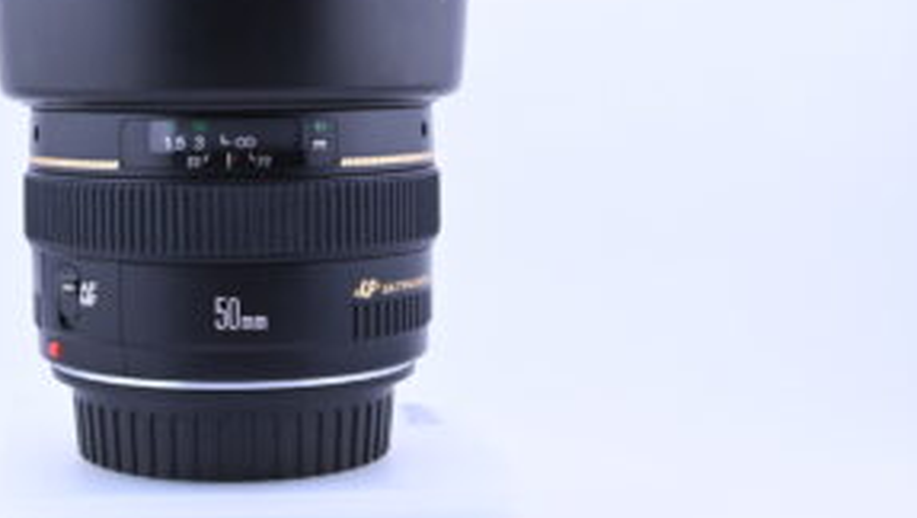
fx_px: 1947
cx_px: 240
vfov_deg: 15.1
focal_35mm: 80
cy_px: 104
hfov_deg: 26.2
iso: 640
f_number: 11
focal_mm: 34
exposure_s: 1/160
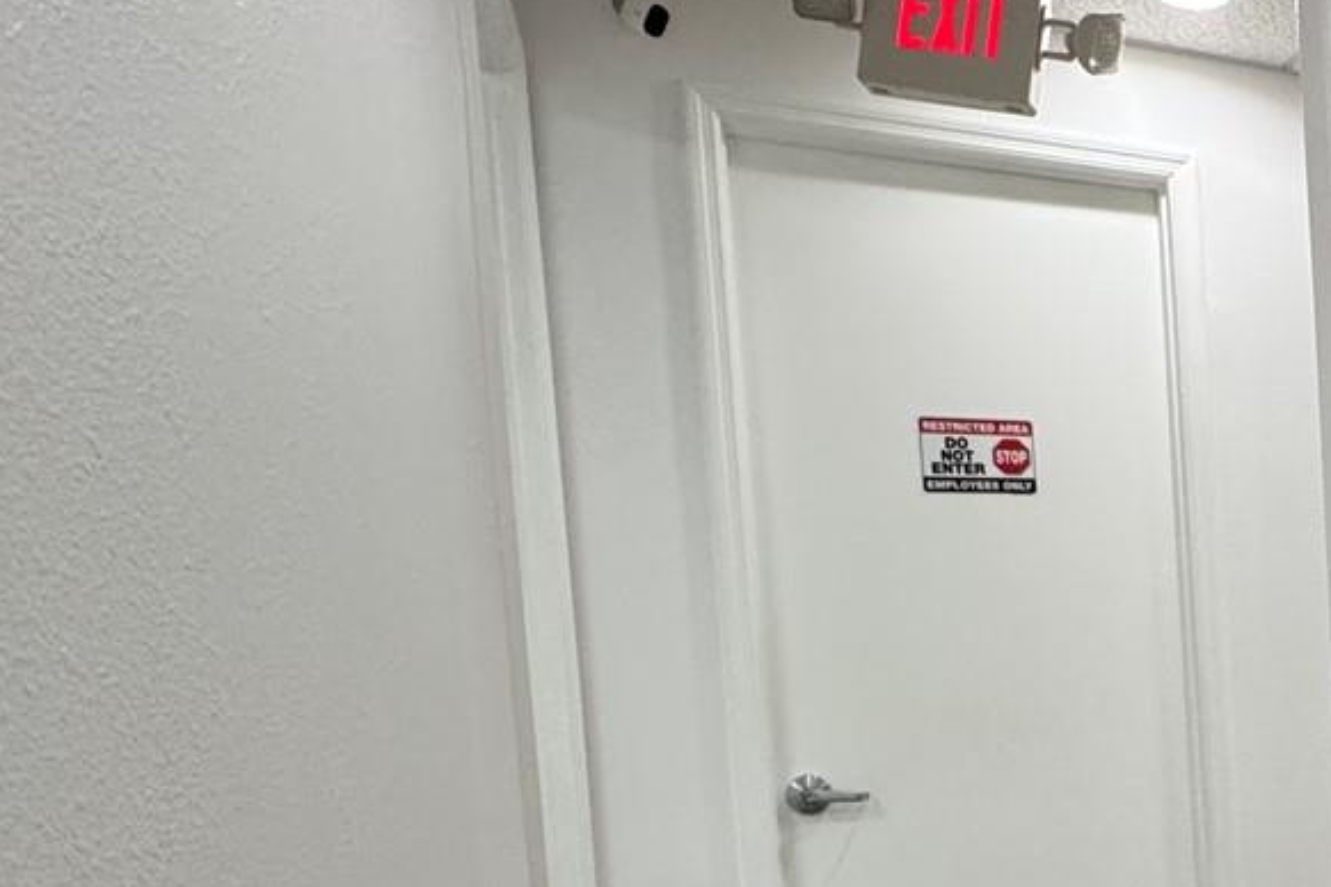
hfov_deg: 37.6
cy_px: 752
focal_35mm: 40
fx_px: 1479
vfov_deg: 32.2
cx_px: 1564
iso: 250
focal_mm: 2.22
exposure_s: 1/120
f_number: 2.2
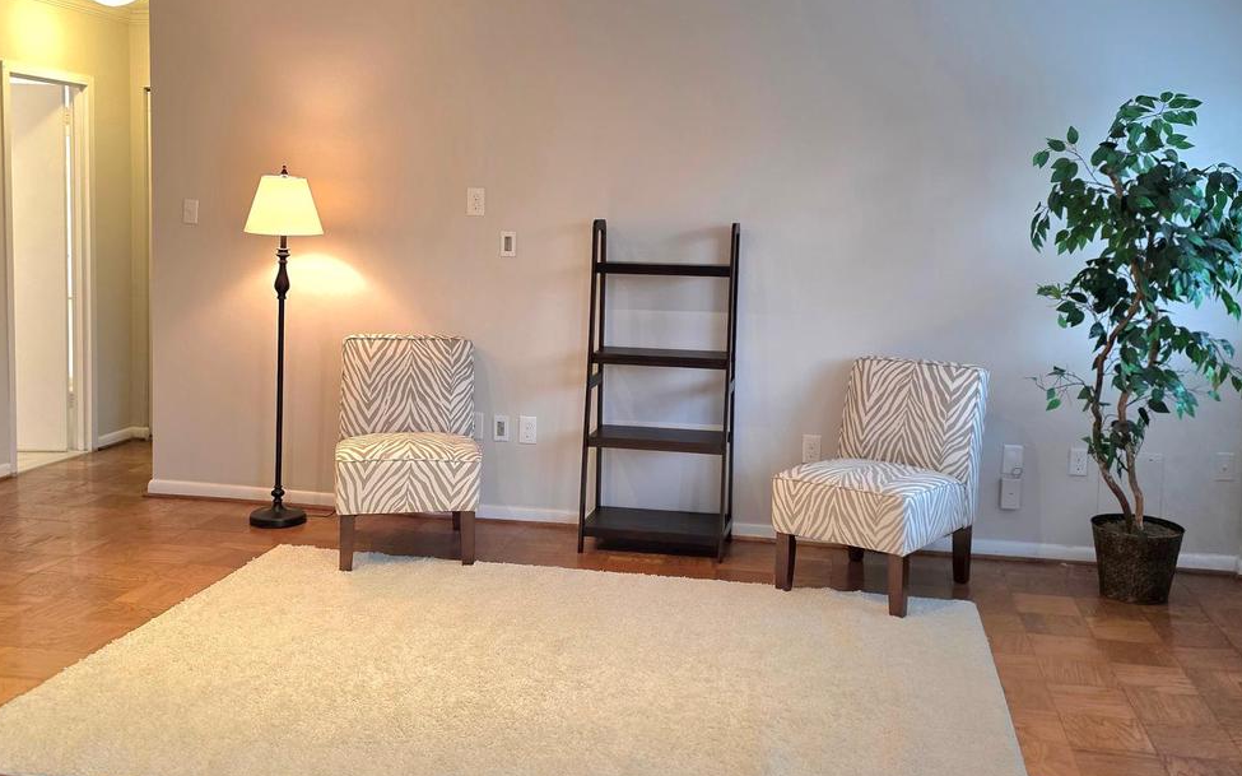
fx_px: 1218
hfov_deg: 53.9
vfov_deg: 35.2
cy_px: 315
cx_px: 679
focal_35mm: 36
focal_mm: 6.3
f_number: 1.7
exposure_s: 1/120
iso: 200
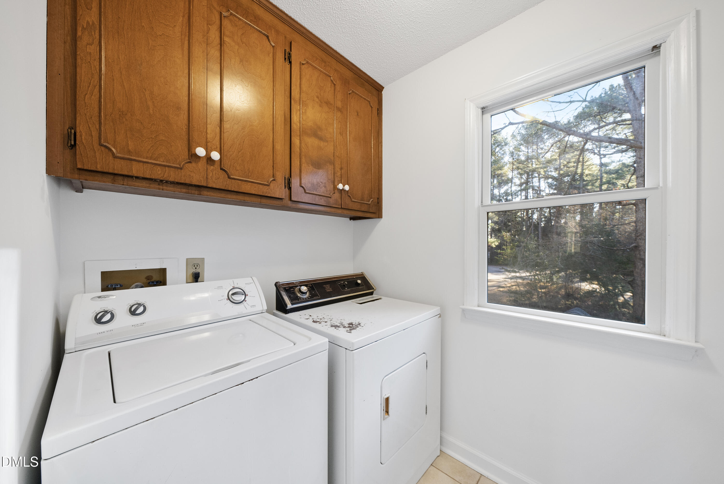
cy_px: 242
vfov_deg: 90.1
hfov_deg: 112.6
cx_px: 362
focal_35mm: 12
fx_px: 241
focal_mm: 12
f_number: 7.1
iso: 800
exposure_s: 1/20
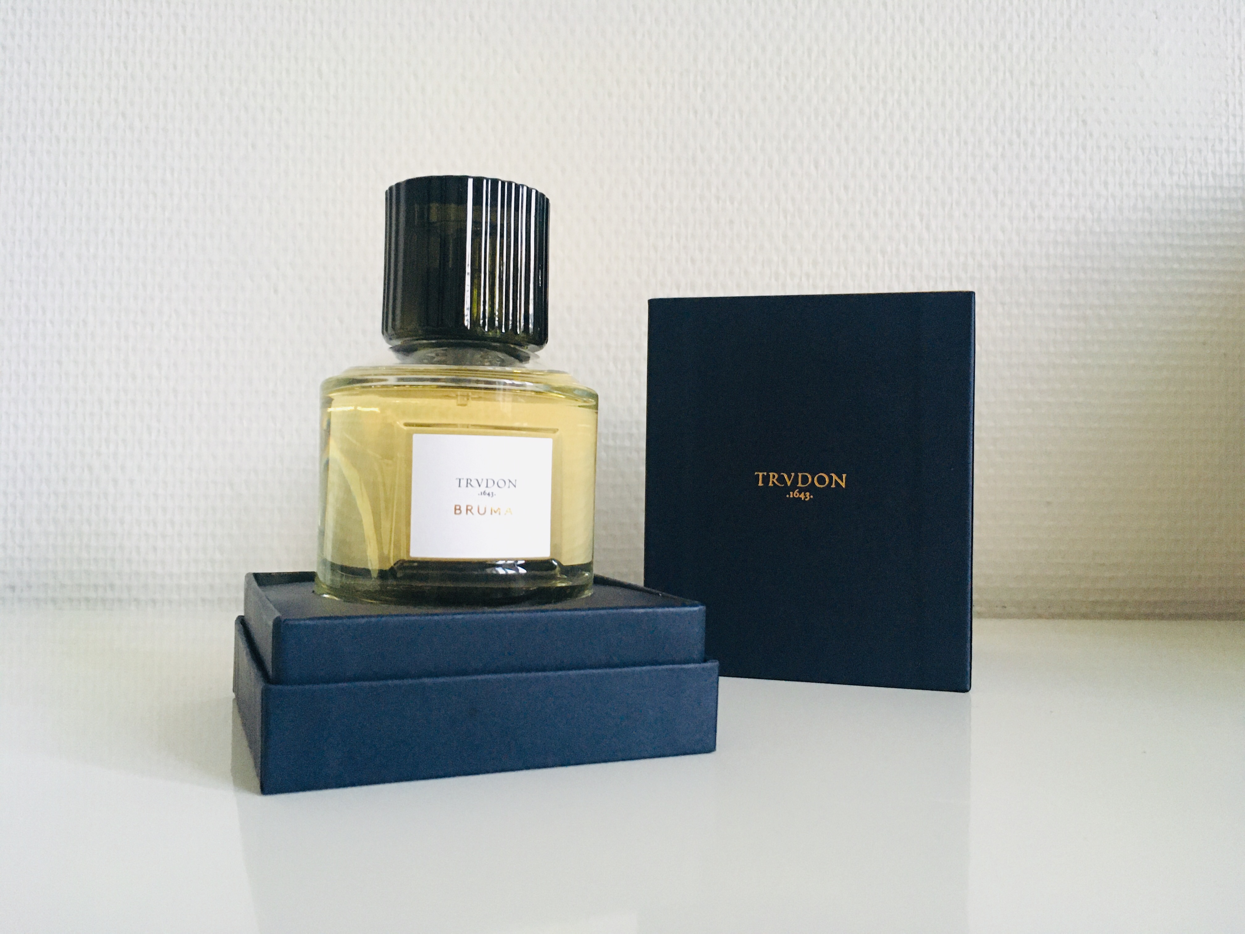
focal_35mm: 29
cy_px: 467
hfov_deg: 61.7
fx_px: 1043
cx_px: 622
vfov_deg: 48.2
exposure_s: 1/20
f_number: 2.2
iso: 200
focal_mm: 4.15
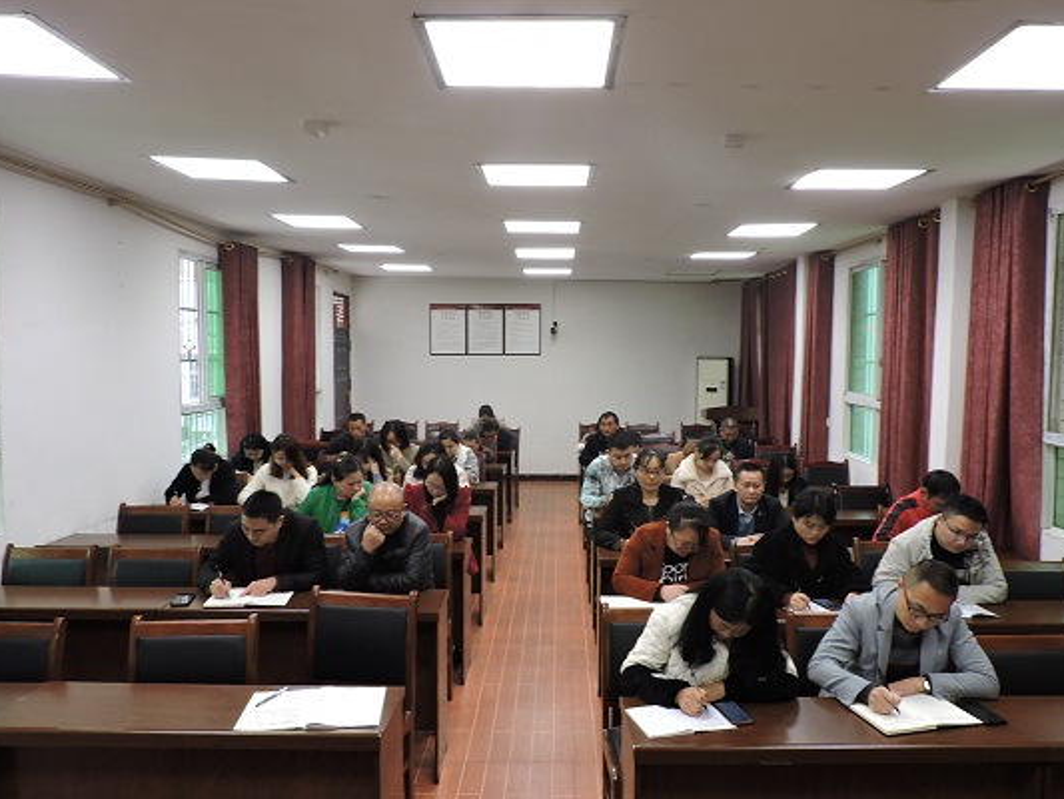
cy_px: 401
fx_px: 830
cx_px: 557
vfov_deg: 51.4
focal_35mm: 27
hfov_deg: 65.3
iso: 250
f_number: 3
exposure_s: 1/30
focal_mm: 4.3
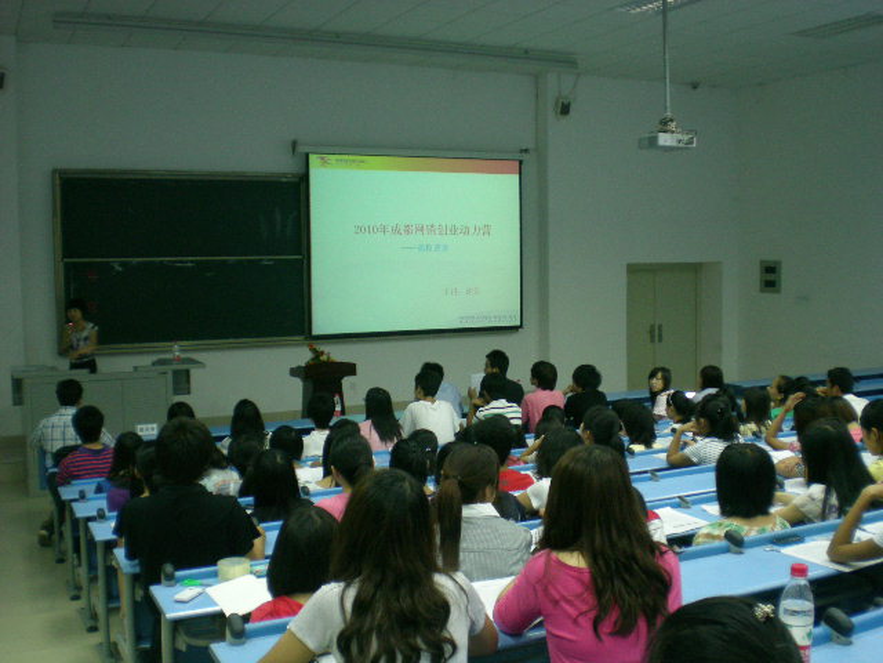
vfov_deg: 37.7
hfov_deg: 49.0
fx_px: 969
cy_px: 332
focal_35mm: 38
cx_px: 442
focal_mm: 6.3
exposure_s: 1/16
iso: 200
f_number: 3.1
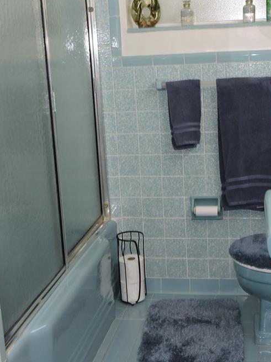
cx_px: 164
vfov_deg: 34.9
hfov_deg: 26.5
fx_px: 574
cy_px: 165
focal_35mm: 55
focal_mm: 5.4
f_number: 3.1
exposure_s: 1/30
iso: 200
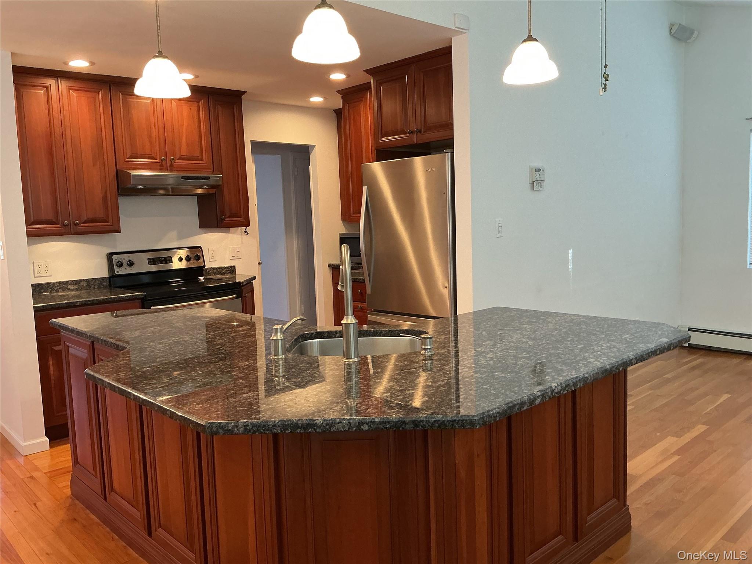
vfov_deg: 48.2
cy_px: 282
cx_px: 376
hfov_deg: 61.7
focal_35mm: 29
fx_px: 630
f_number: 1.8
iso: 125
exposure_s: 1/60
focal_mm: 3
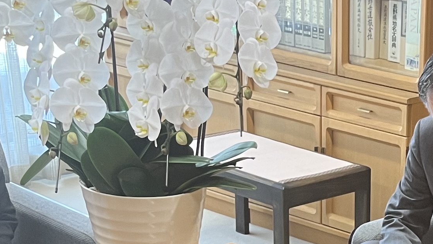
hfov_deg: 19.9
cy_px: 410
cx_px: 472
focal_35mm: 103
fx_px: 1183
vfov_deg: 11.1
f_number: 1.6
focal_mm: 5.1
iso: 100
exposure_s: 1/60
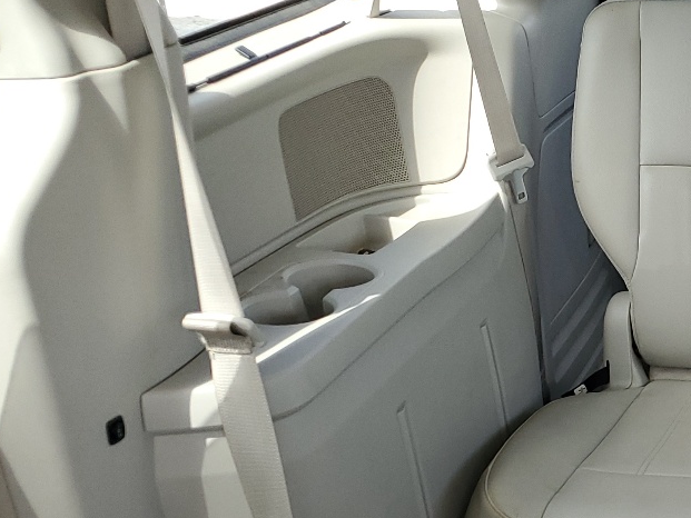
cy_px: 496
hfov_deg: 25.5
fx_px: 1338
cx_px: 862
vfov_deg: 21.3
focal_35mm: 67
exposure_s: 1/120
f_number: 1.5
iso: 65
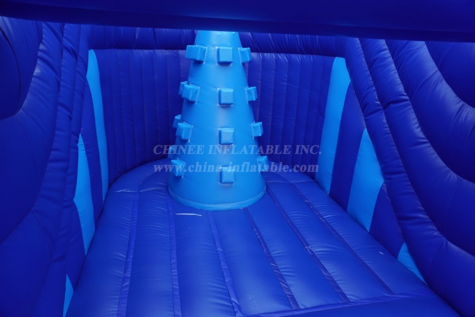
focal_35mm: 24
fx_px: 317
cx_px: 238
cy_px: 158
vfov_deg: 53.1
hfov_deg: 73.7
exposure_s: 1/50
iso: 100
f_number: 4.5
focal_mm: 16
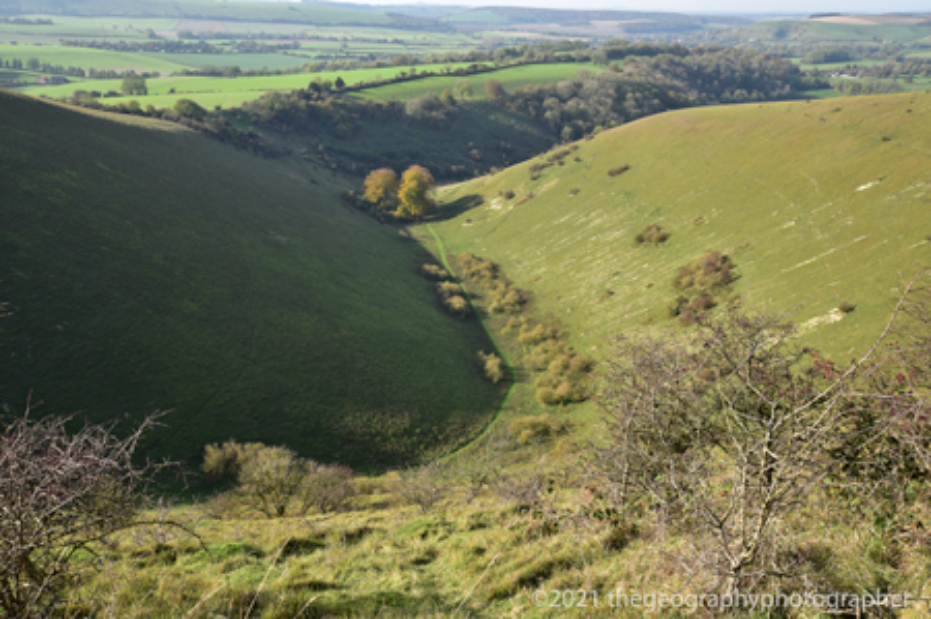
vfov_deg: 38.8
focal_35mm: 34
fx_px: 878
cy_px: 310
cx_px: 466
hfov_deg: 55.8
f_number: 16
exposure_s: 1/40
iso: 160
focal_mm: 34
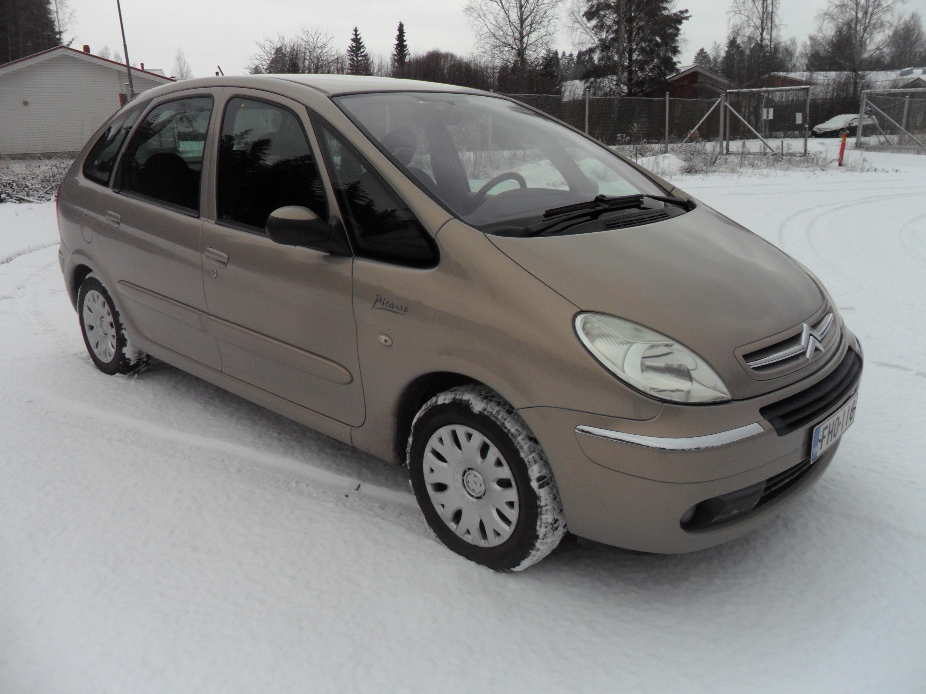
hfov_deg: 65.3
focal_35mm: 27
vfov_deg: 51.4
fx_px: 722
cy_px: 347
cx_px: 463
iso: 80
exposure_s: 1/125
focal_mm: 4.9
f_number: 3.5
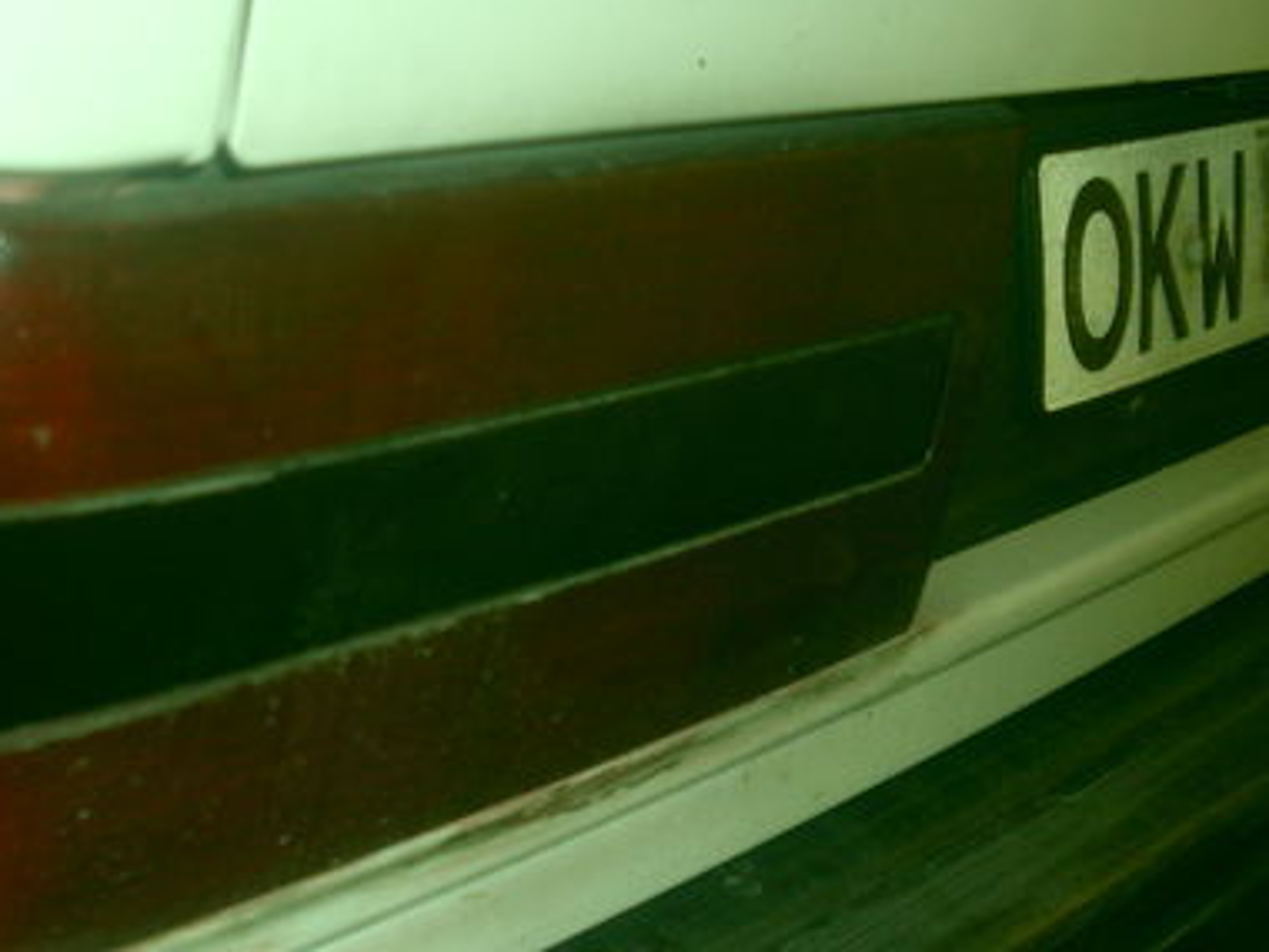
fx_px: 2346
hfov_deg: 30.0
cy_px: 471
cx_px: 414
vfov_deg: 22.9
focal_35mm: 64
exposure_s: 1/45
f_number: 2.8
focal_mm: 6.3
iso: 100
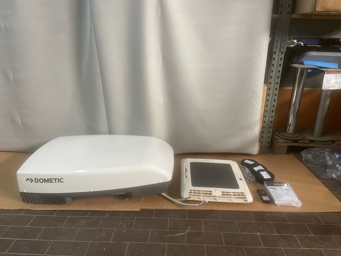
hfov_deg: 67.3
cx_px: 170
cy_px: 128
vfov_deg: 53.1
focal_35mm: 26
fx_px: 256
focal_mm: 4.25
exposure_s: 1/100
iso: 125
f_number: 1.8
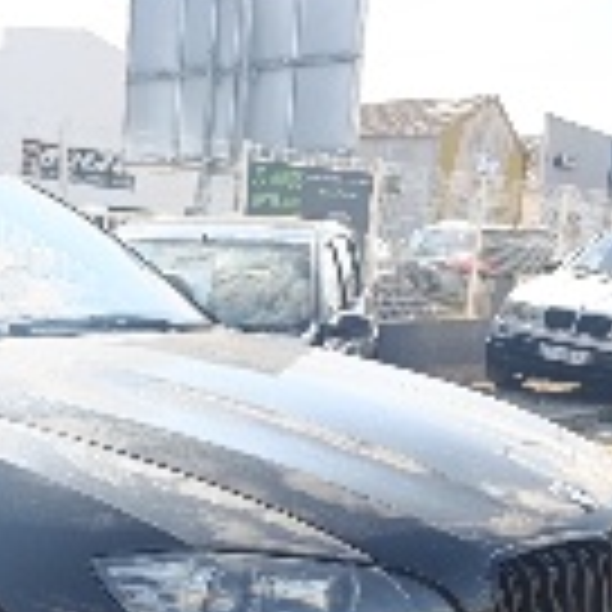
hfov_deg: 25.8
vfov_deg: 26.6
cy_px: 572
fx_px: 1240
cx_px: -45
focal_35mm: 62
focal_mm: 6.14
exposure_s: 1/162
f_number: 1.6
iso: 50
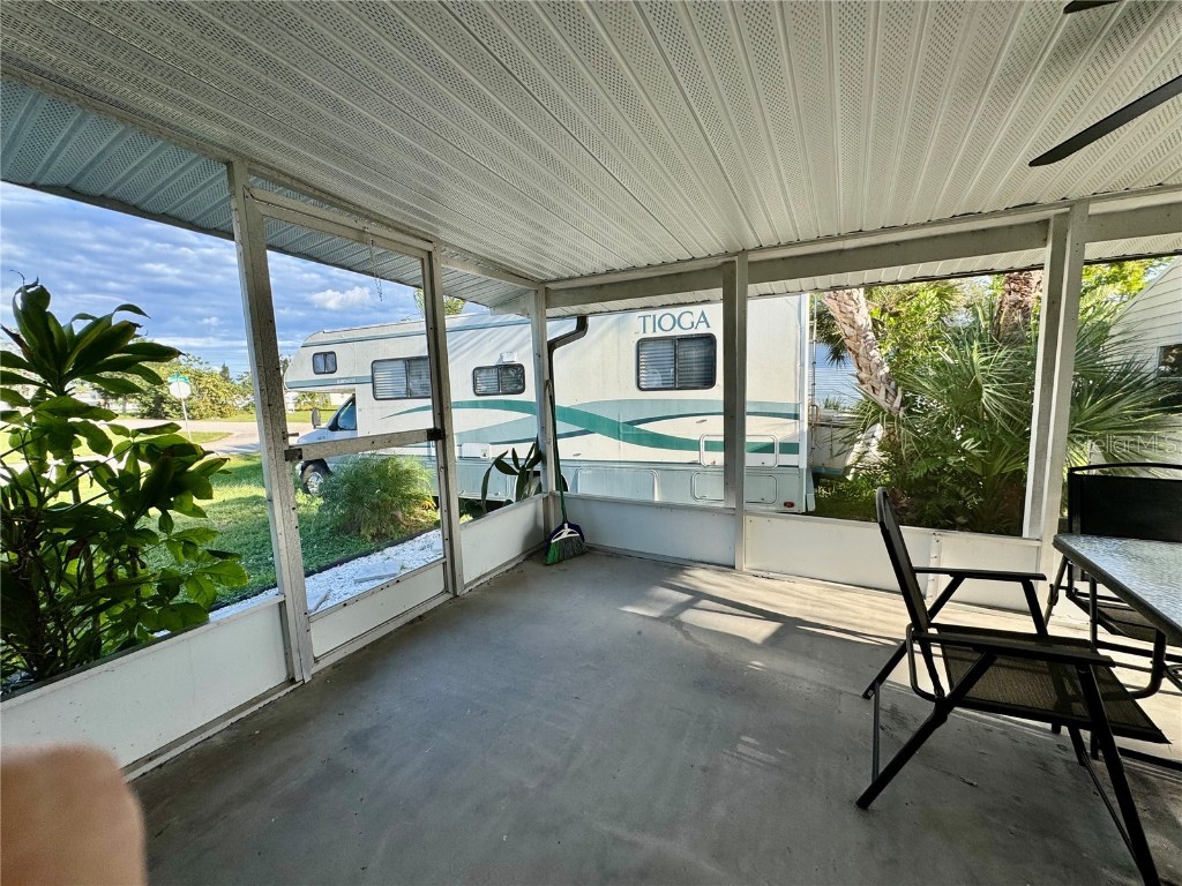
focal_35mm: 14
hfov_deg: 102.1
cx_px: 591
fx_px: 478
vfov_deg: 85.7
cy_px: 443
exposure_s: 1/428
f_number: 2.2
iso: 40
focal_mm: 2.22
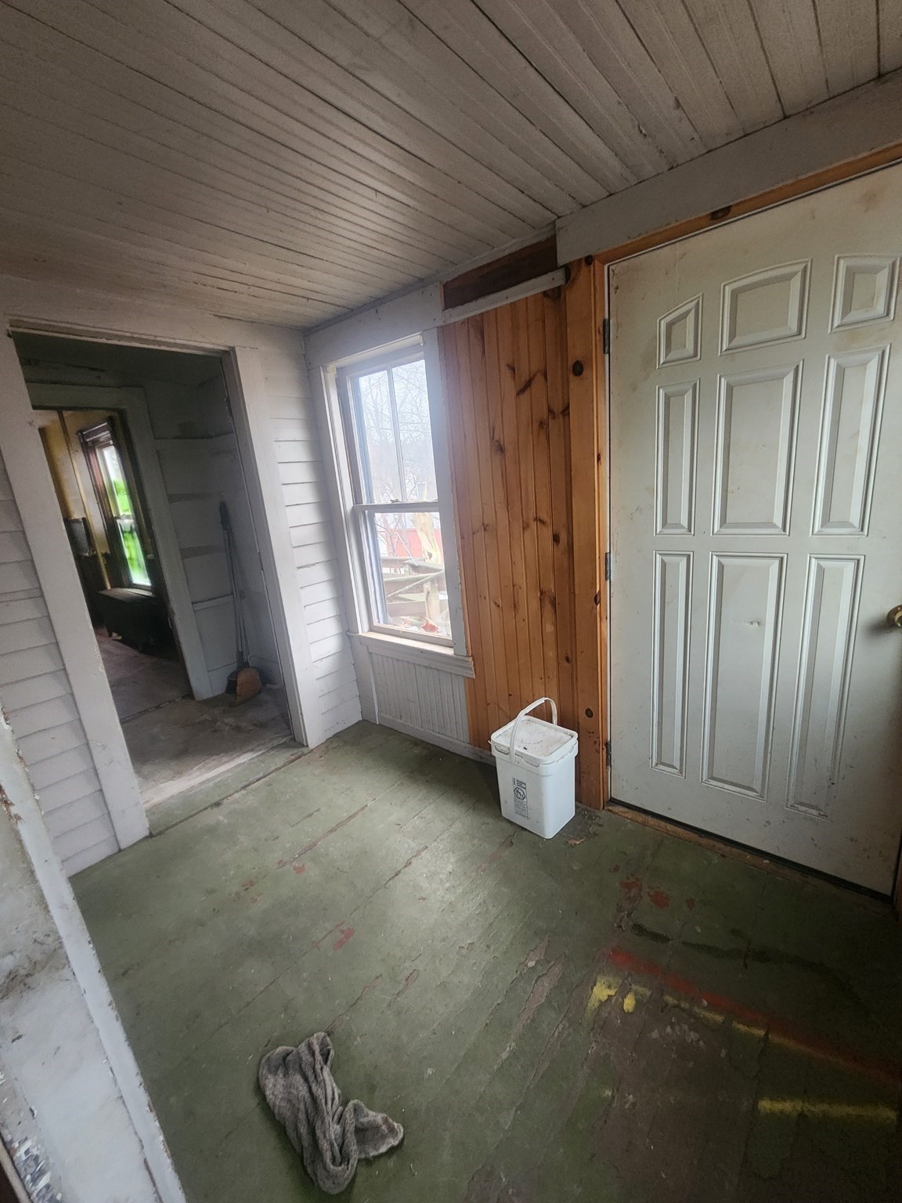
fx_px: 452
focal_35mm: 13
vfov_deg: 106.2
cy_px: 602
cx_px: 451
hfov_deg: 89.9
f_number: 2.2
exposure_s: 1/40
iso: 400
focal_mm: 2.2
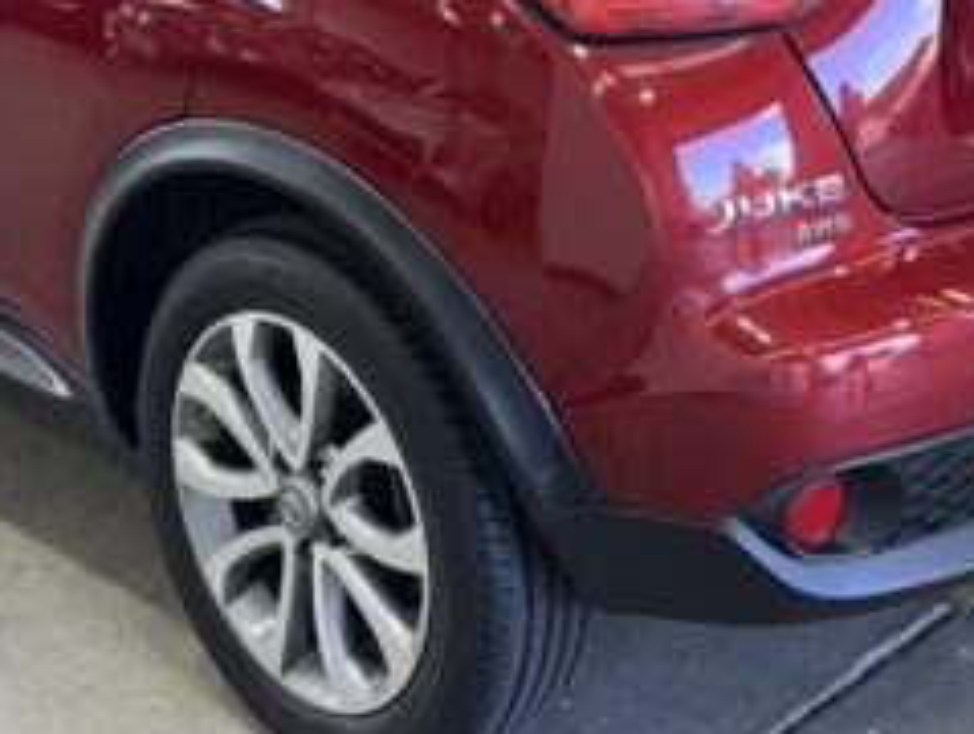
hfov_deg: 25.3
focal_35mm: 77
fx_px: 2170
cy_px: -98
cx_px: 477
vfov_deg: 18.4
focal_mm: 6.76
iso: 100
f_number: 1.78
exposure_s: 1/100
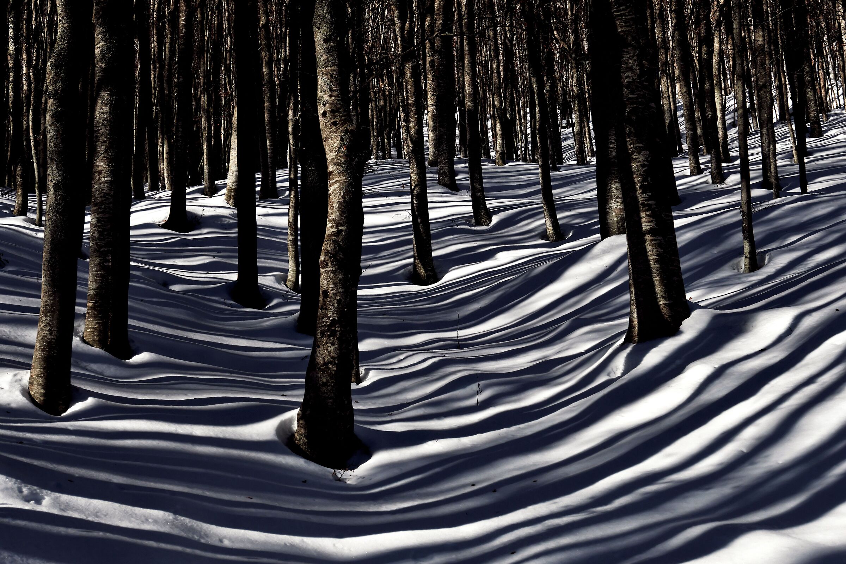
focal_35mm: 47
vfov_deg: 28.6
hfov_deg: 41.9
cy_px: 282
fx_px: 1104
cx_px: 423
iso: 200
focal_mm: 31.1
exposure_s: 1/3500
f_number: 4
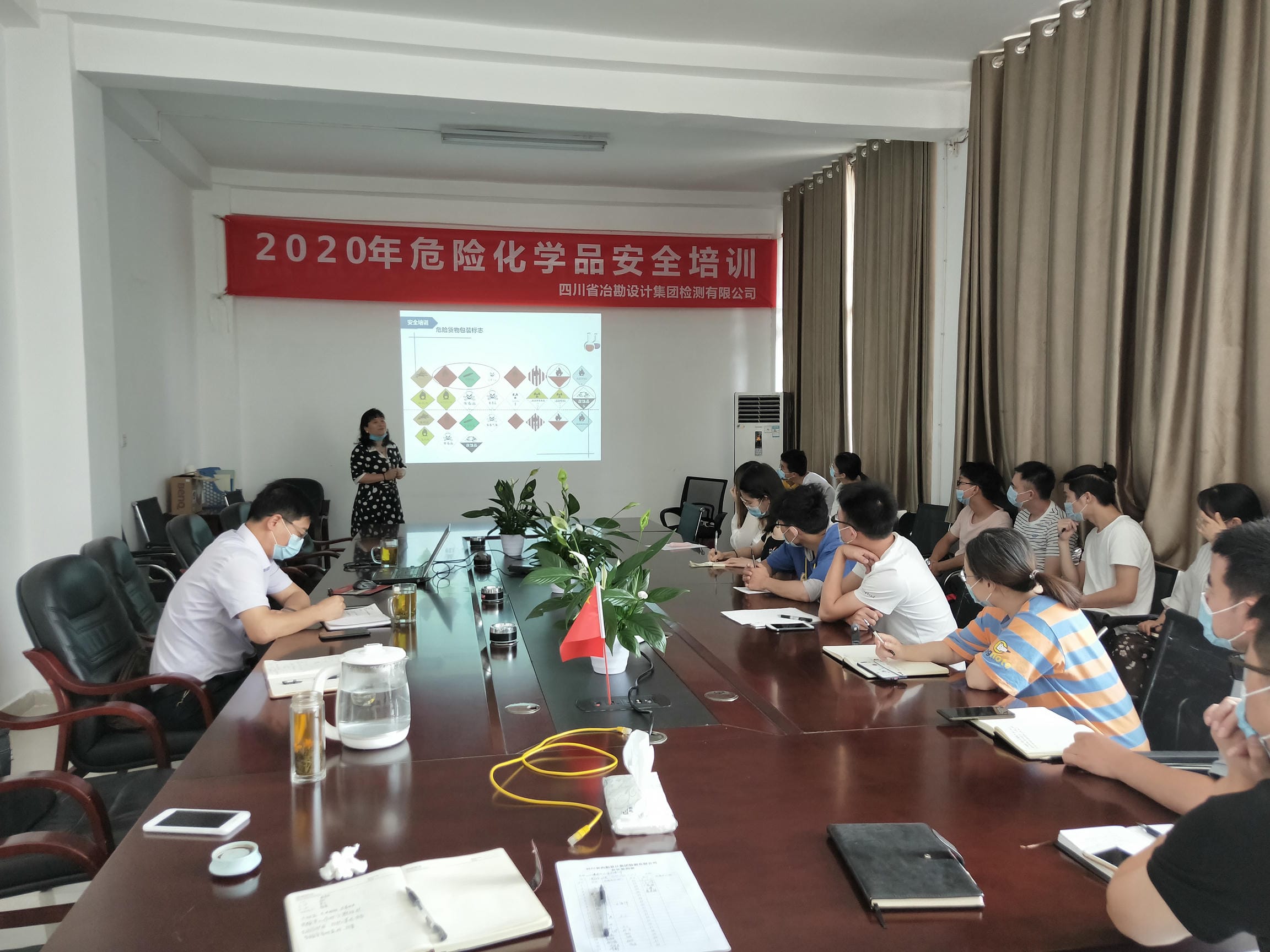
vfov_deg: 54.9
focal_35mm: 25
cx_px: 635
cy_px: 476
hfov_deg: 69.4
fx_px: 917
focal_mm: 4.28
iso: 191
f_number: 1.7
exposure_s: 1/50
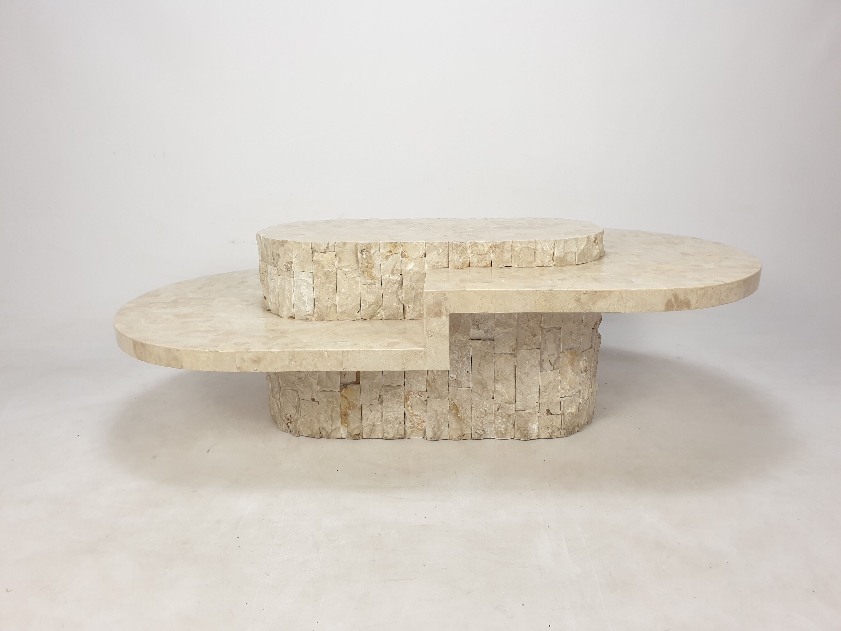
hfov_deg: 67.3
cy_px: 316
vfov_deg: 53.1
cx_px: 420
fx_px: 632
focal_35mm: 26
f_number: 2.4
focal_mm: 4.3
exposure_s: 1/100
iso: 80
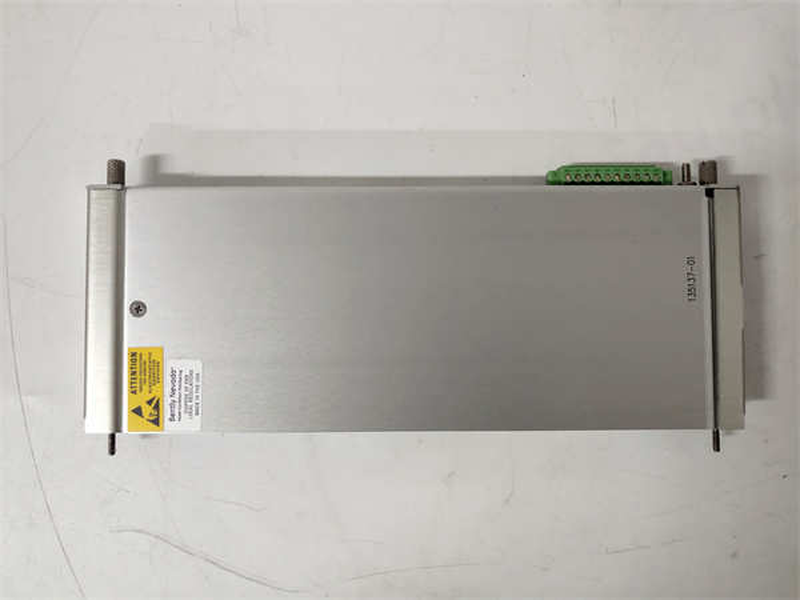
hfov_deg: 67.3
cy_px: 300
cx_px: 400
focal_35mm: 26
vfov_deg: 53.1
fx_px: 601
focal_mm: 3.87
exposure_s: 1/50
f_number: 2
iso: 425
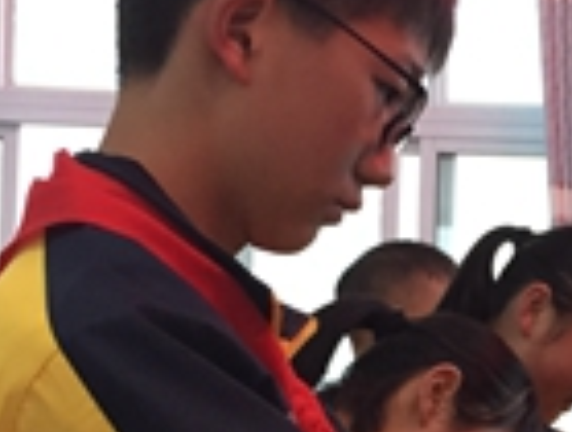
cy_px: 475
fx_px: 1723
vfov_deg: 14.0
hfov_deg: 18.2
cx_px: 621
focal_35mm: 104
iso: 200
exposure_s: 1/33
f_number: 2.2
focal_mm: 4.15
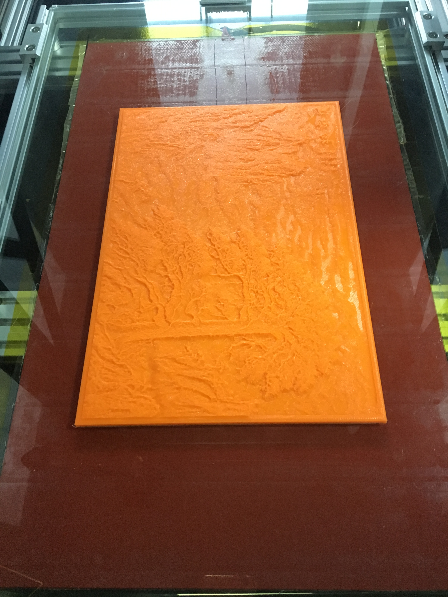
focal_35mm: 29
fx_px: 500
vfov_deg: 61.7
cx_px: 224
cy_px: 298
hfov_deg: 48.2
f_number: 2.2
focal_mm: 4.15
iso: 200
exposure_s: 1/17
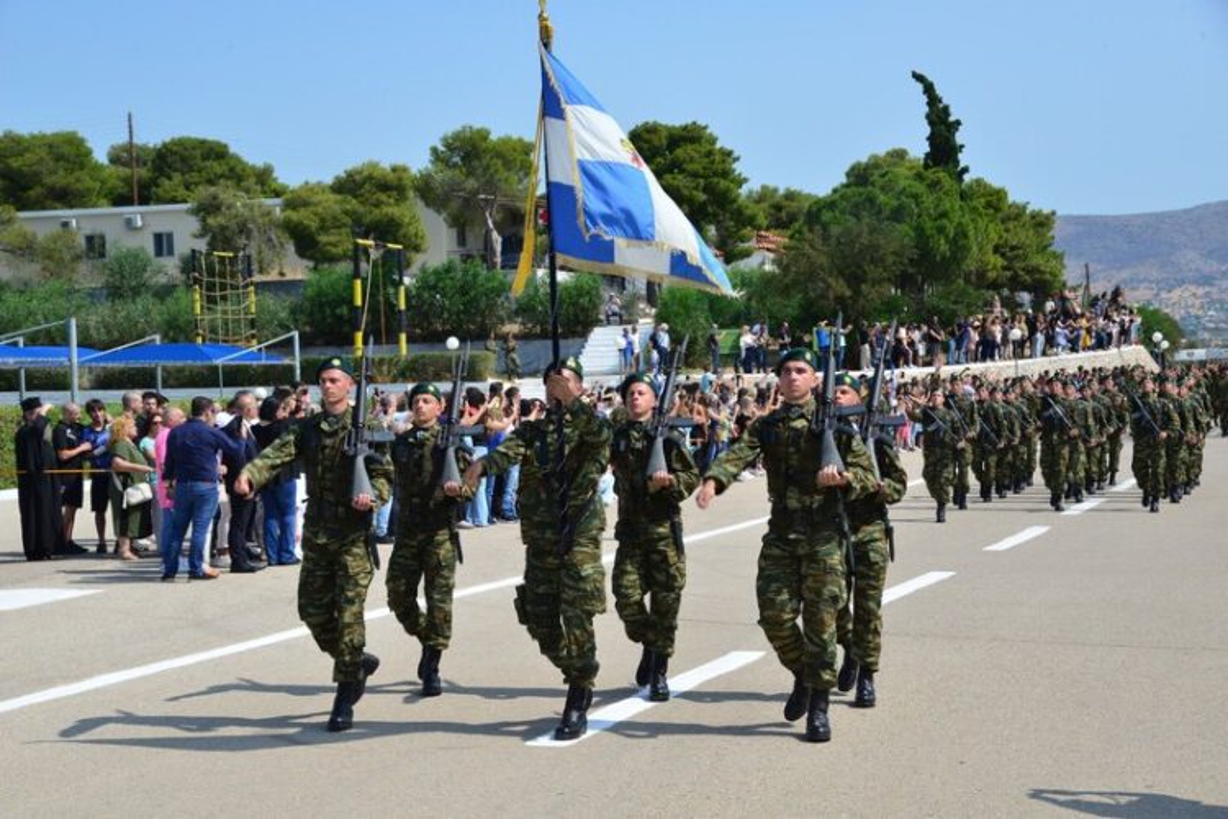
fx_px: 2217
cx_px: 614
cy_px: 410
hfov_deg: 31.0
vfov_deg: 20.9
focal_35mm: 65
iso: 250
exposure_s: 1/250
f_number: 9
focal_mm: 65
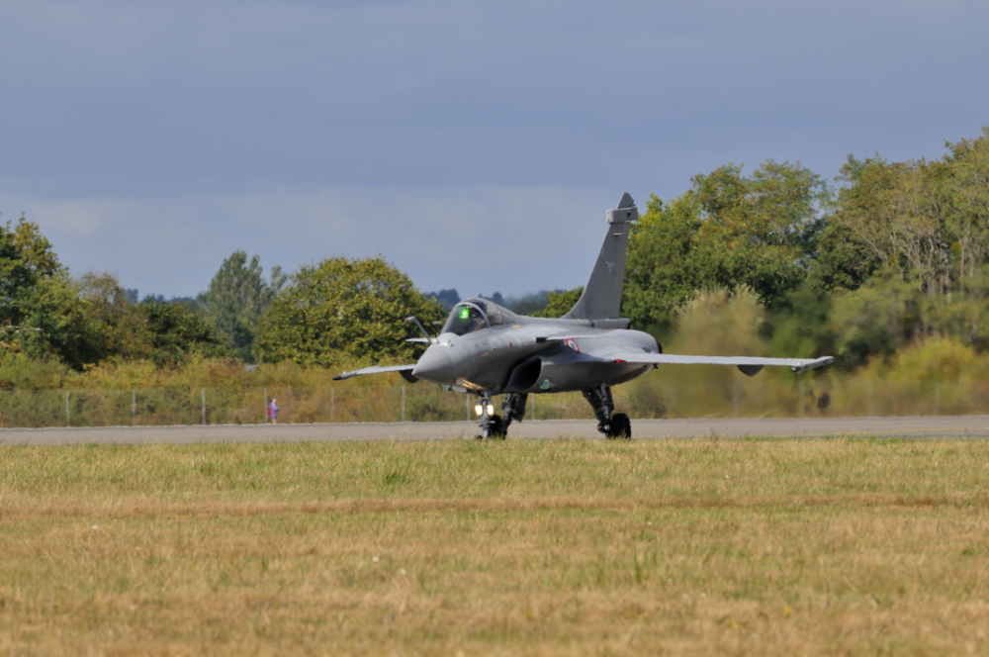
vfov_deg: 3.0
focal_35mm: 450
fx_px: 12346
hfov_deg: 4.6
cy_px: 328
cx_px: 494
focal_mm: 300
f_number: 9
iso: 200
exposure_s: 1/320
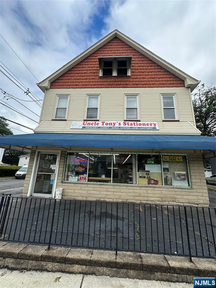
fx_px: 116
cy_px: 144
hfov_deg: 85.7
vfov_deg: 102.1
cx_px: 108
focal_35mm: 14
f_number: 2.2
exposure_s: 1/1006
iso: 40
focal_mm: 2.22
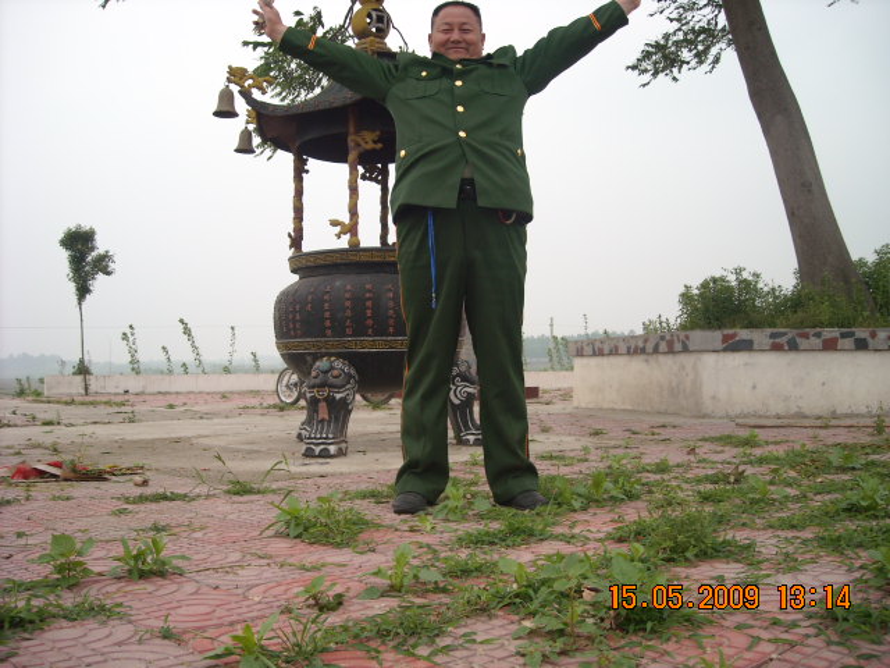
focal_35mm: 35
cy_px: 334
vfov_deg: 40.7
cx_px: 445
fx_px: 900
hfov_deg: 52.6
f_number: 5.6
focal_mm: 5.7
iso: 64
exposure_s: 1/201
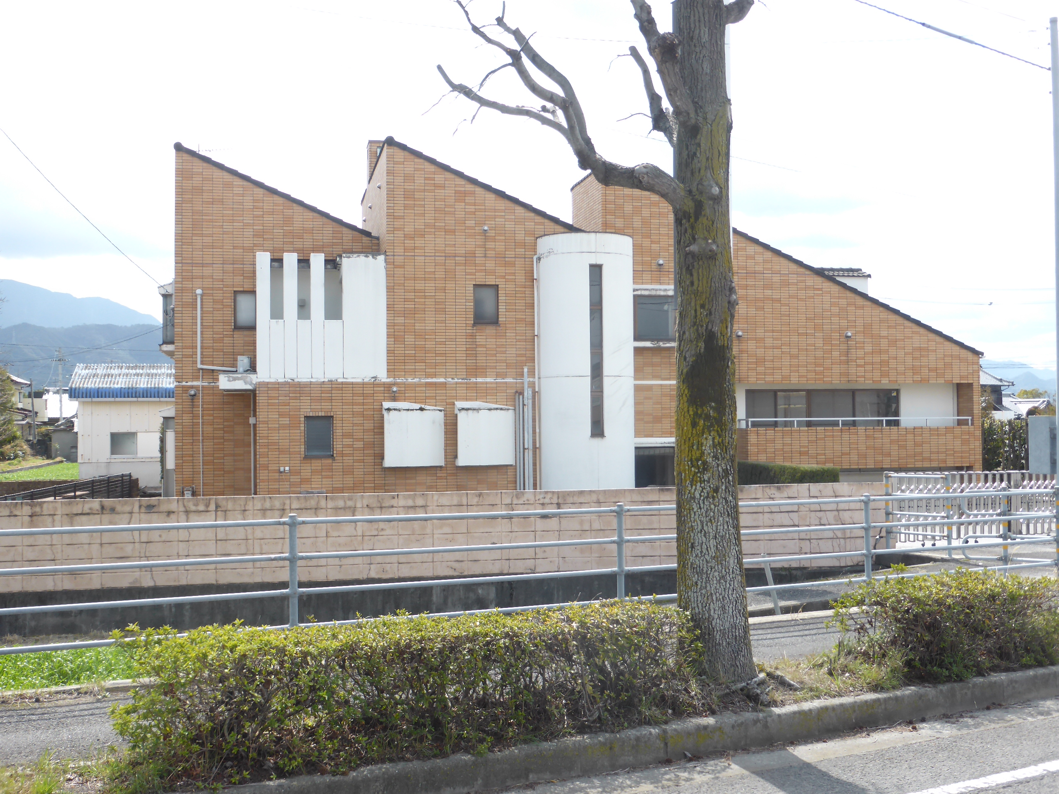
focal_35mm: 39
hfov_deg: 47.9
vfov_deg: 36.8
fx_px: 1193
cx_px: 530
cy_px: 397
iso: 100
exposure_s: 1/400
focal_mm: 6.9
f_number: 3.9
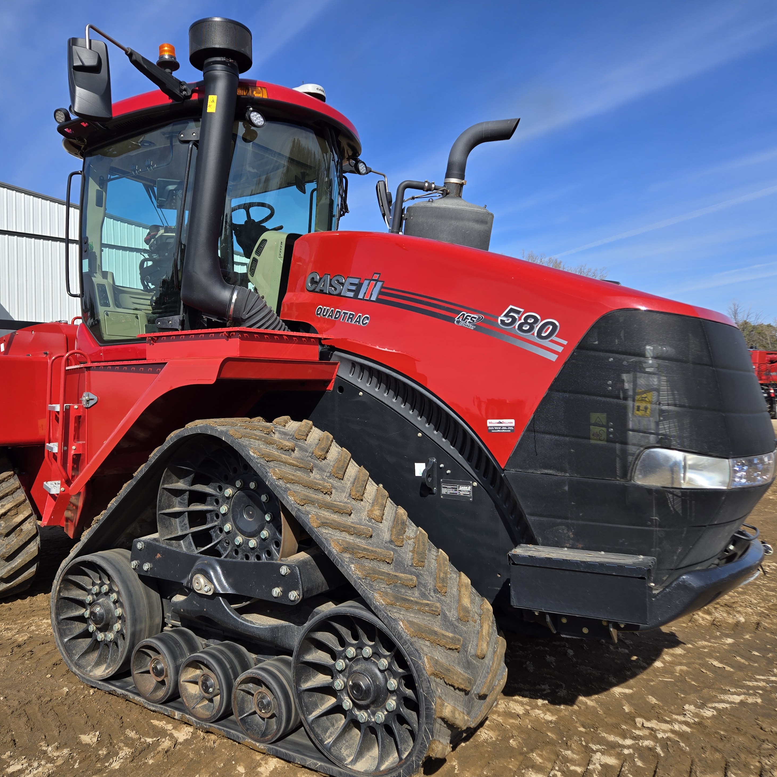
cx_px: 320
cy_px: 393
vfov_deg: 57.3
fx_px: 711
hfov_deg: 57.0
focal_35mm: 28
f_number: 1.8
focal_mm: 5.4
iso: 25
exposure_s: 1/1941
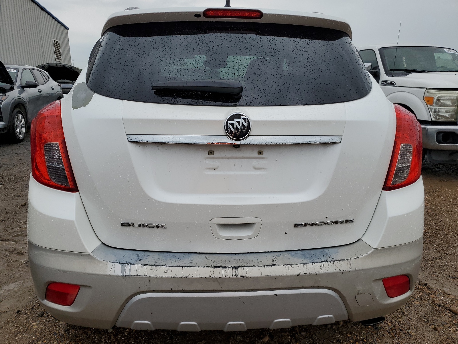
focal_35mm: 26
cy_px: 172
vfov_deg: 53.1
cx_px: 229
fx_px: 344
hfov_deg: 67.3
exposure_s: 1/1111
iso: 50
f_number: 1.5
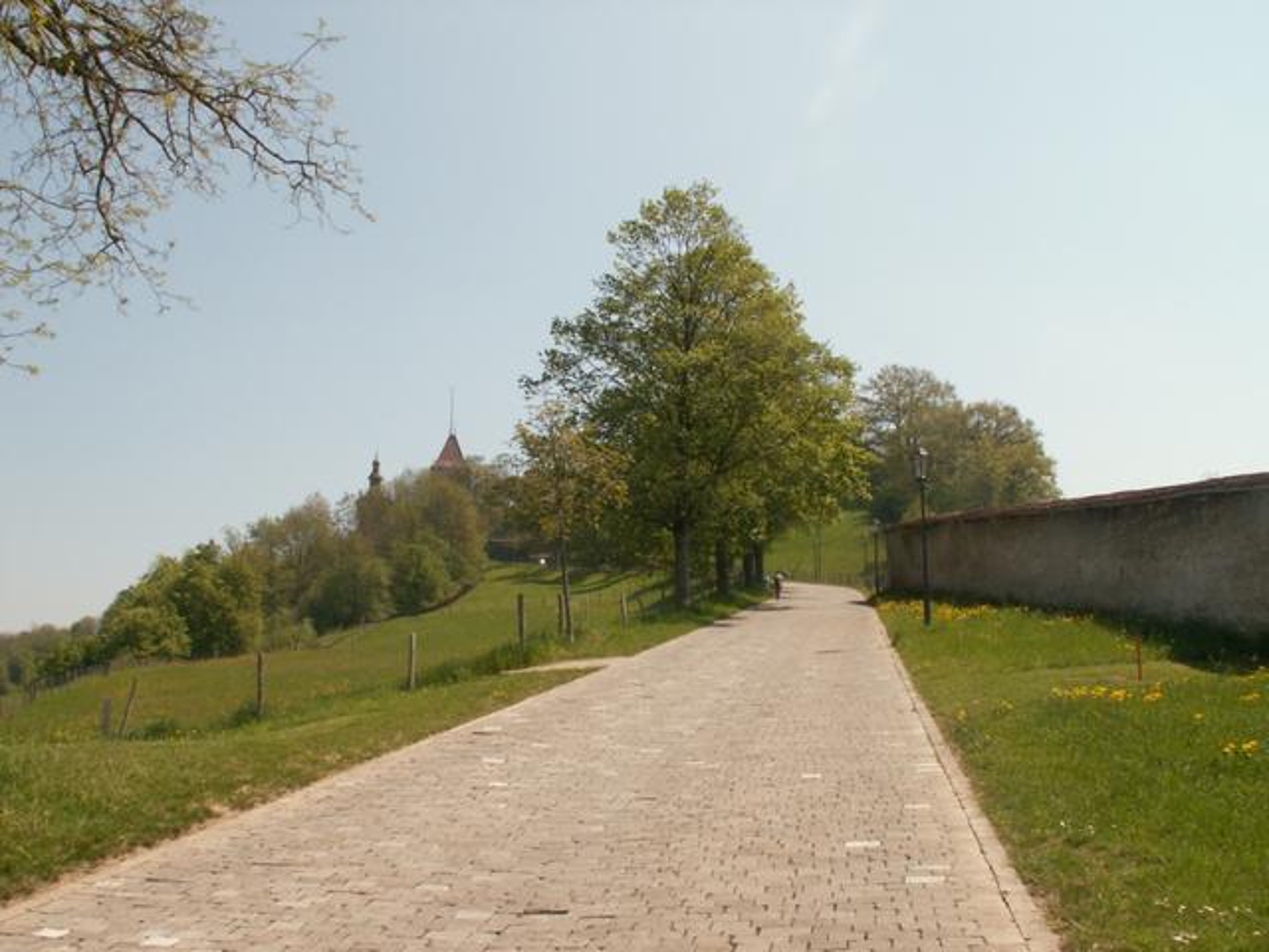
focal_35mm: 35
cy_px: 476
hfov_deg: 52.6
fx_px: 1283
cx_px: 634
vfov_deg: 40.7
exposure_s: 1/200
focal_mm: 5.86
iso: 50
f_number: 7.1
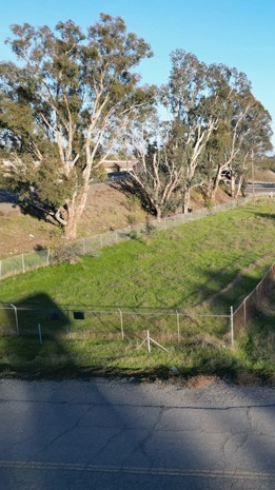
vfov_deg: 55.3
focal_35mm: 36
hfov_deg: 28.8
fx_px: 467
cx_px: 321
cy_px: 241
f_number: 1.7
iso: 140
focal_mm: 6.72
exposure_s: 1/1600
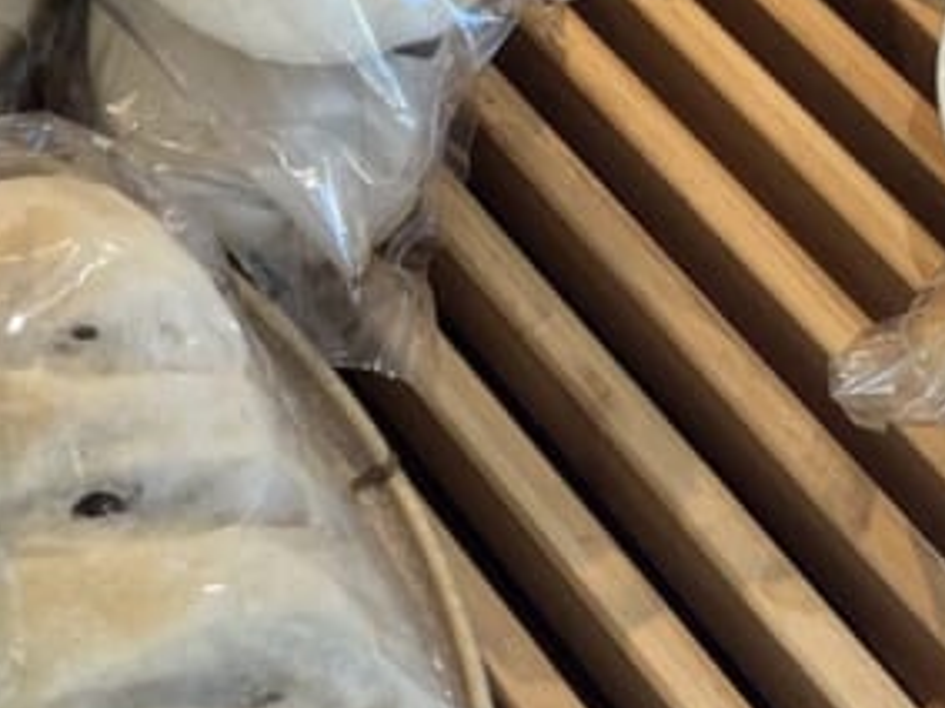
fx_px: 2565
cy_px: -432
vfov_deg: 14.4
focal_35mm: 94
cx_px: 134
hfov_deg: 20.5
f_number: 1.6
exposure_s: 1/100
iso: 80
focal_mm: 5.1
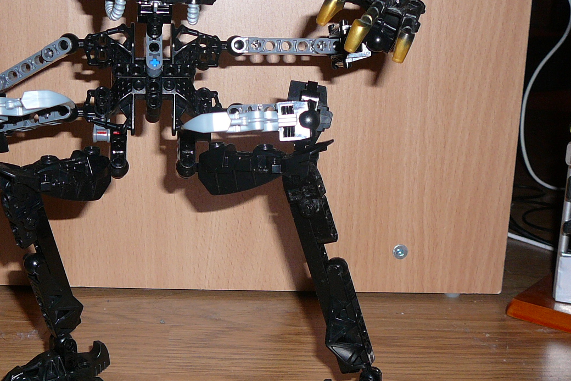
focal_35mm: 56
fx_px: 888
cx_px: 180
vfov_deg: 24.2
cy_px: 177
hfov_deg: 35.2
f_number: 2.8
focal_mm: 5.2
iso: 100
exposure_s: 1/30
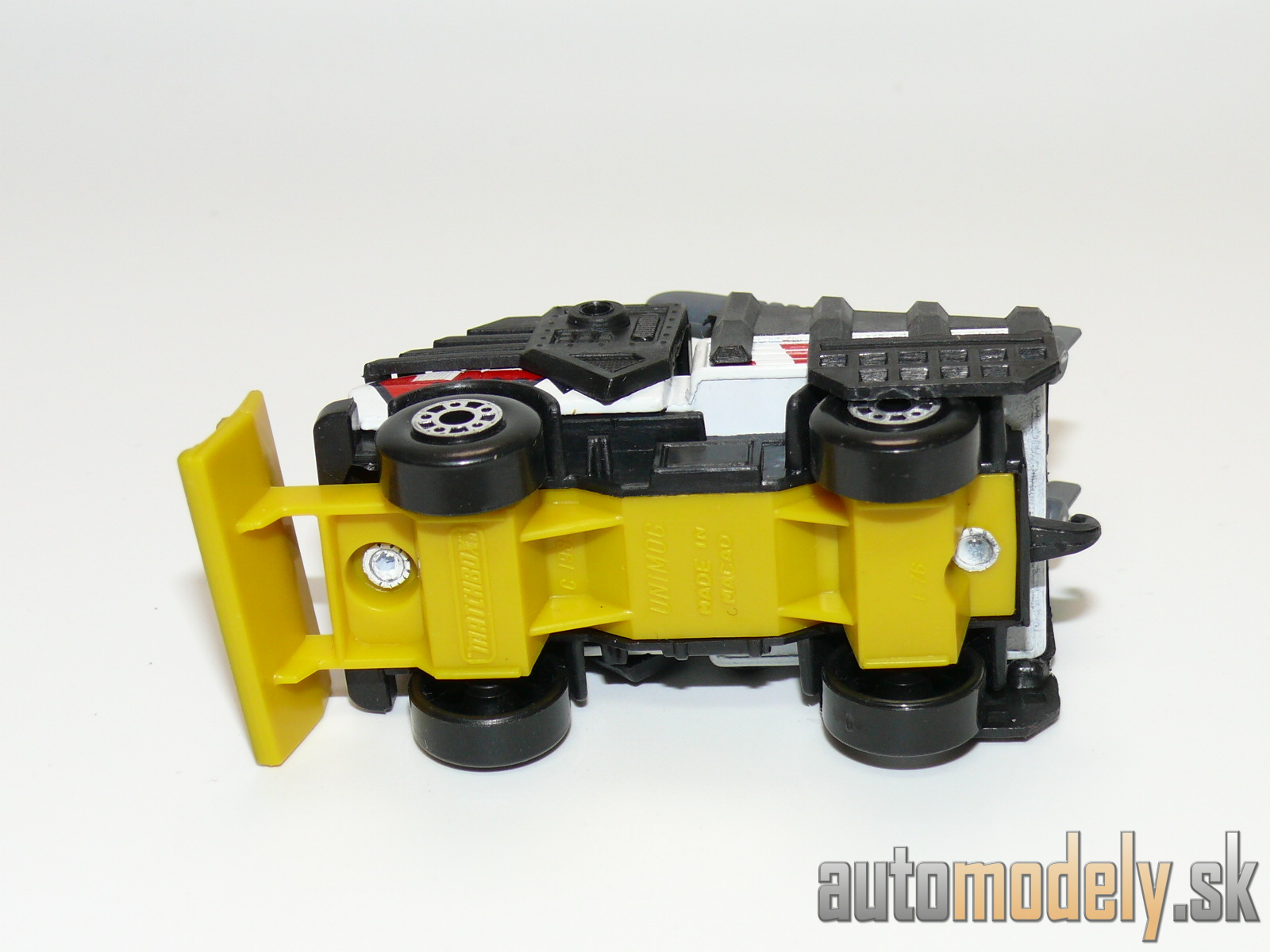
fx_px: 2715
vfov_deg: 19.9
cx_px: 635
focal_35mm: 74
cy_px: 476
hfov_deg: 26.3
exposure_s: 1/30
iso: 100
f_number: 4
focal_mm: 11.2
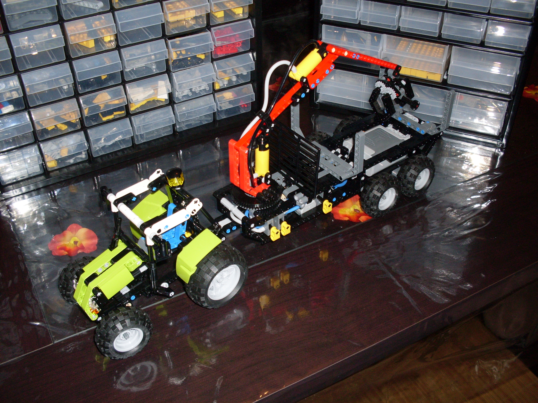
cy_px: 202
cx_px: 269
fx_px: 591
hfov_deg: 49.0
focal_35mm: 38
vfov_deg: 37.7
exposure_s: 1/45
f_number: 2.8
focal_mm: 6.3
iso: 100
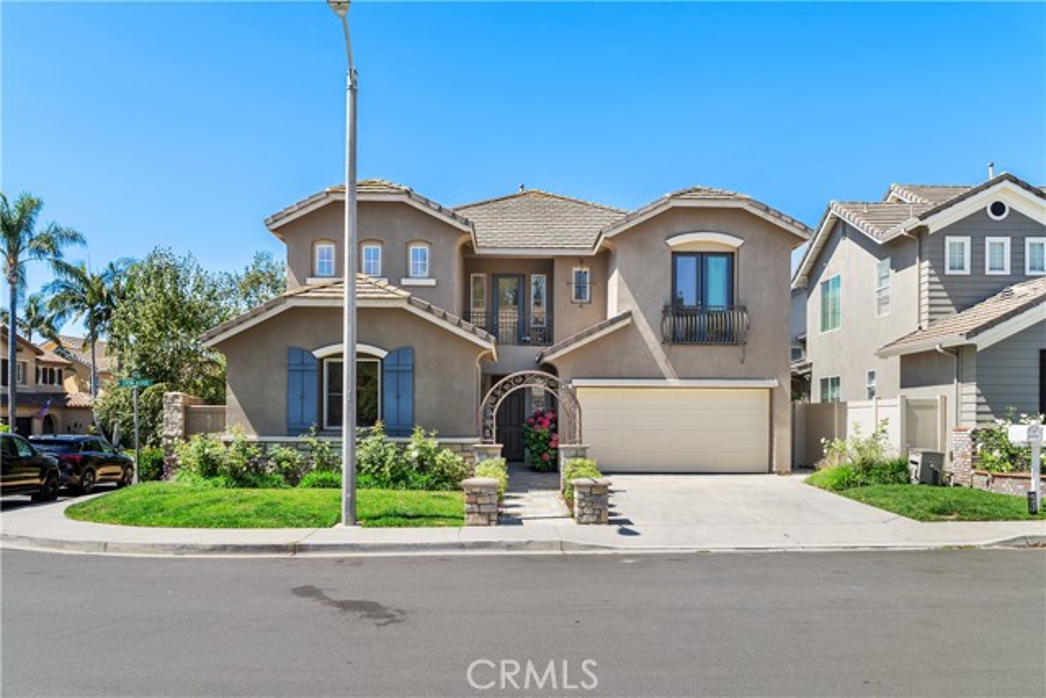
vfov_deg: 46.4
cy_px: 349
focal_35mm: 28
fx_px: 814
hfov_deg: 65.5
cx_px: 523
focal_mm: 28
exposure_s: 1/40
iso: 80
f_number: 8
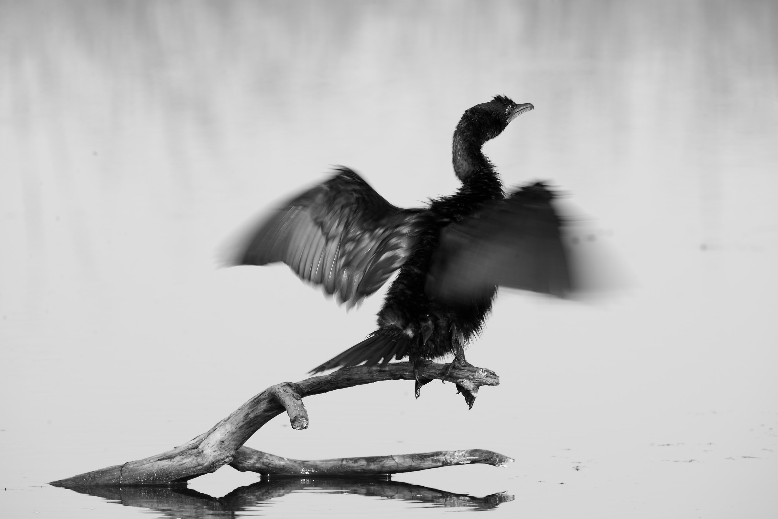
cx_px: 389
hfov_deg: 4.1
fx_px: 10809
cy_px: 260
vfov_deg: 2.8
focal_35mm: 500
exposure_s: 1/25
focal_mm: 500
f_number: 11
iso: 63
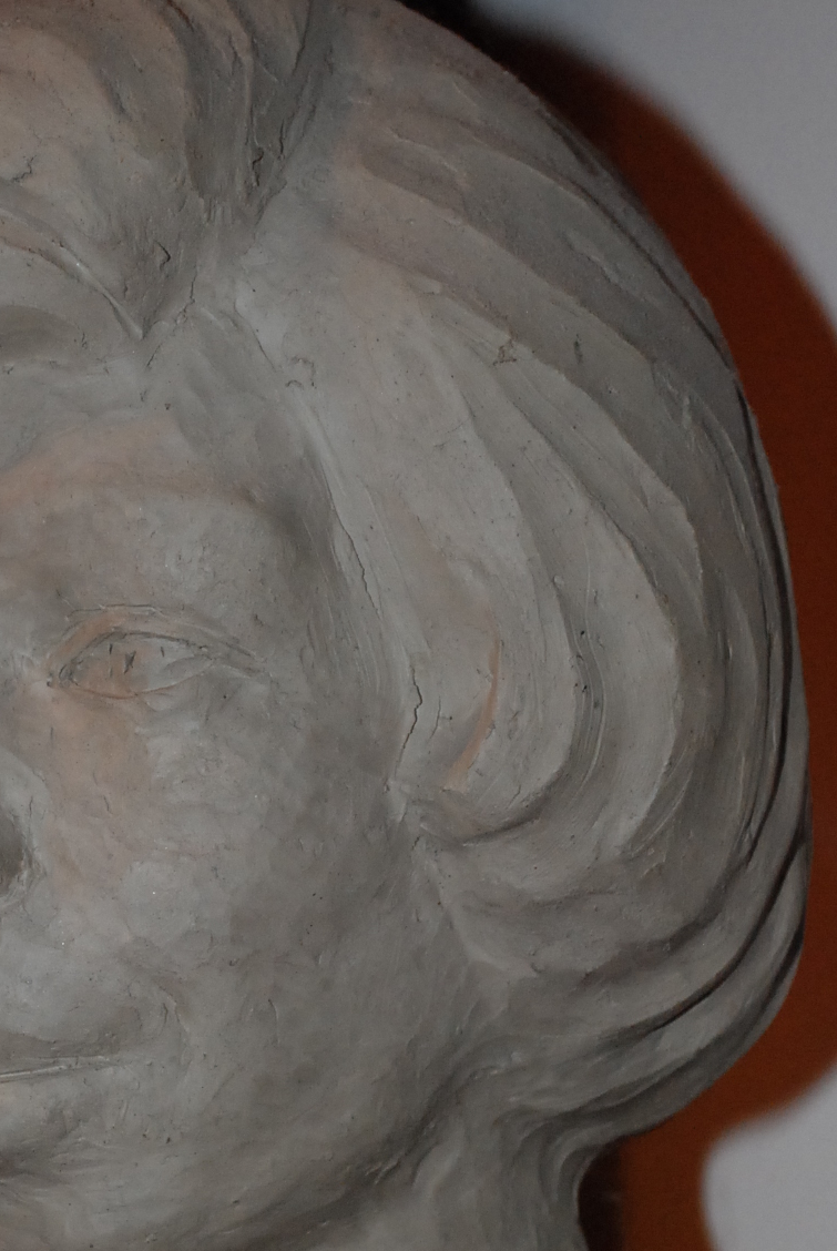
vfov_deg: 17.6
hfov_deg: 11.8
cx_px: 245
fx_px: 4029
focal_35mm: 116
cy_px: 790
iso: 1250
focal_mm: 45
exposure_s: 1/60
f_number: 5.3
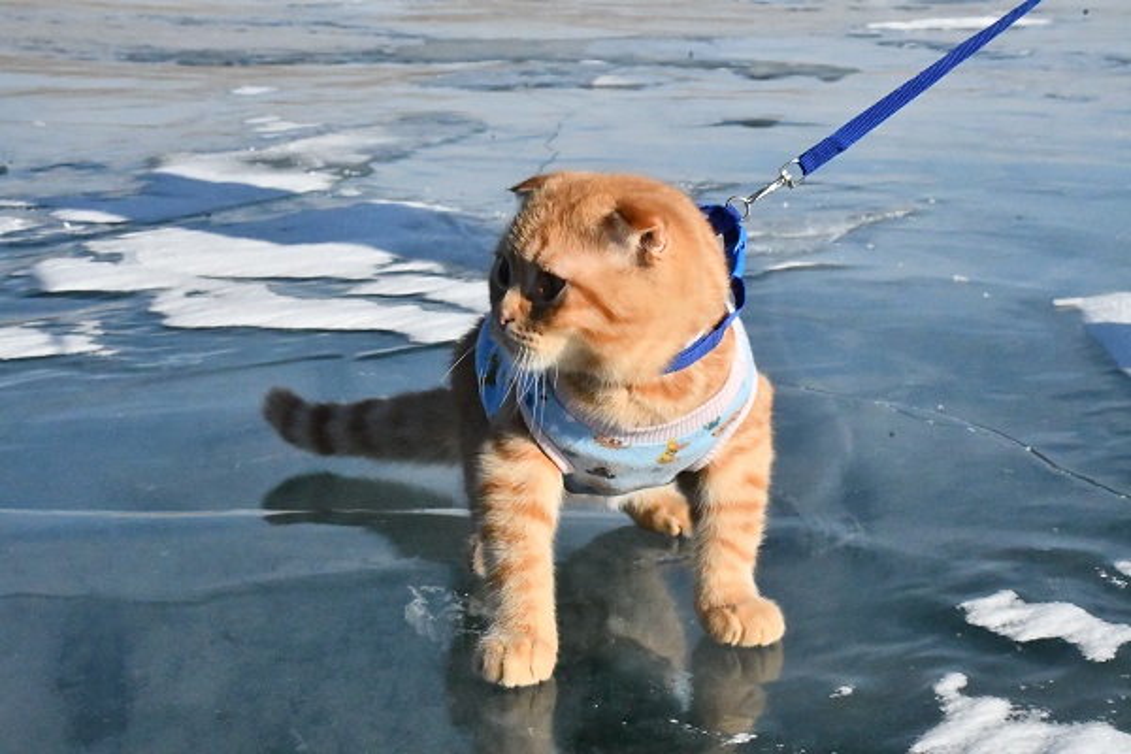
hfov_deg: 28.1
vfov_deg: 18.9
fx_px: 2262
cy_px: 377
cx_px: 566
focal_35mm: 72
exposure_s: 1/6400
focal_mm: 48
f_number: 29
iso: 8000
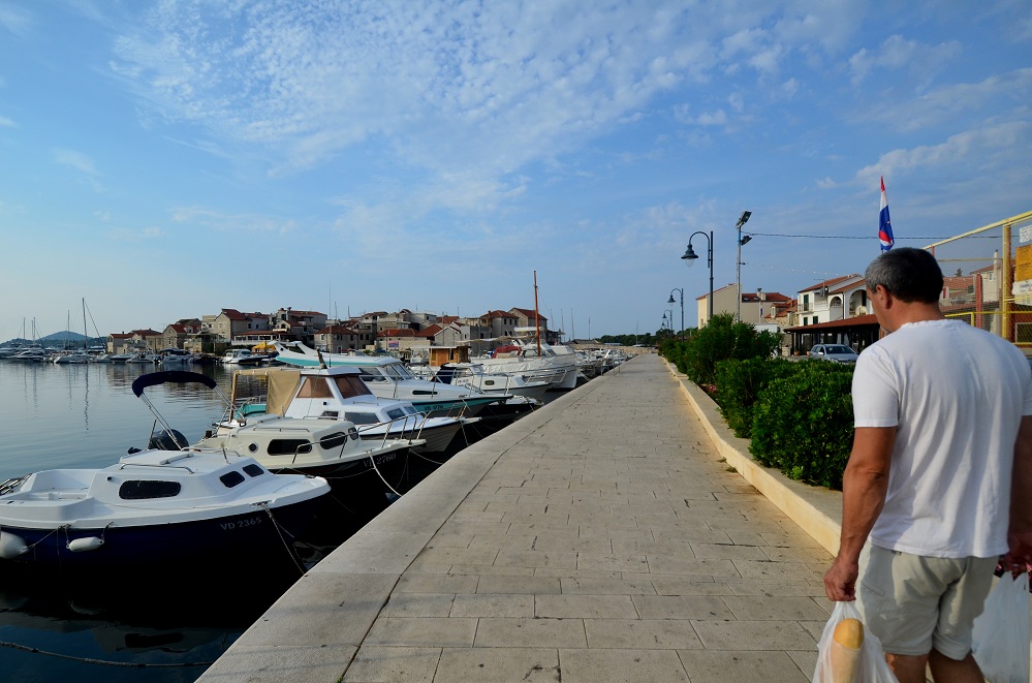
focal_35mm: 18
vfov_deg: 67.1
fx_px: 515
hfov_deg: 90.1
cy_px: 342
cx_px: 516
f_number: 5.6
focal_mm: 12
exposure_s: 1/2000
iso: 400
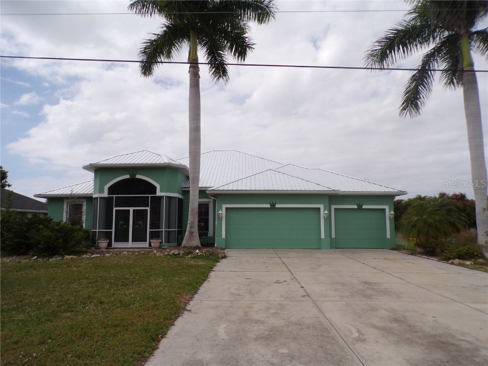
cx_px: 244
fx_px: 338
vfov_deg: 56.8
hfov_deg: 71.6
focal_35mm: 24
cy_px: 183
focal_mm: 4.3
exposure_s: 1/550
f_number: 5.8
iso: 80
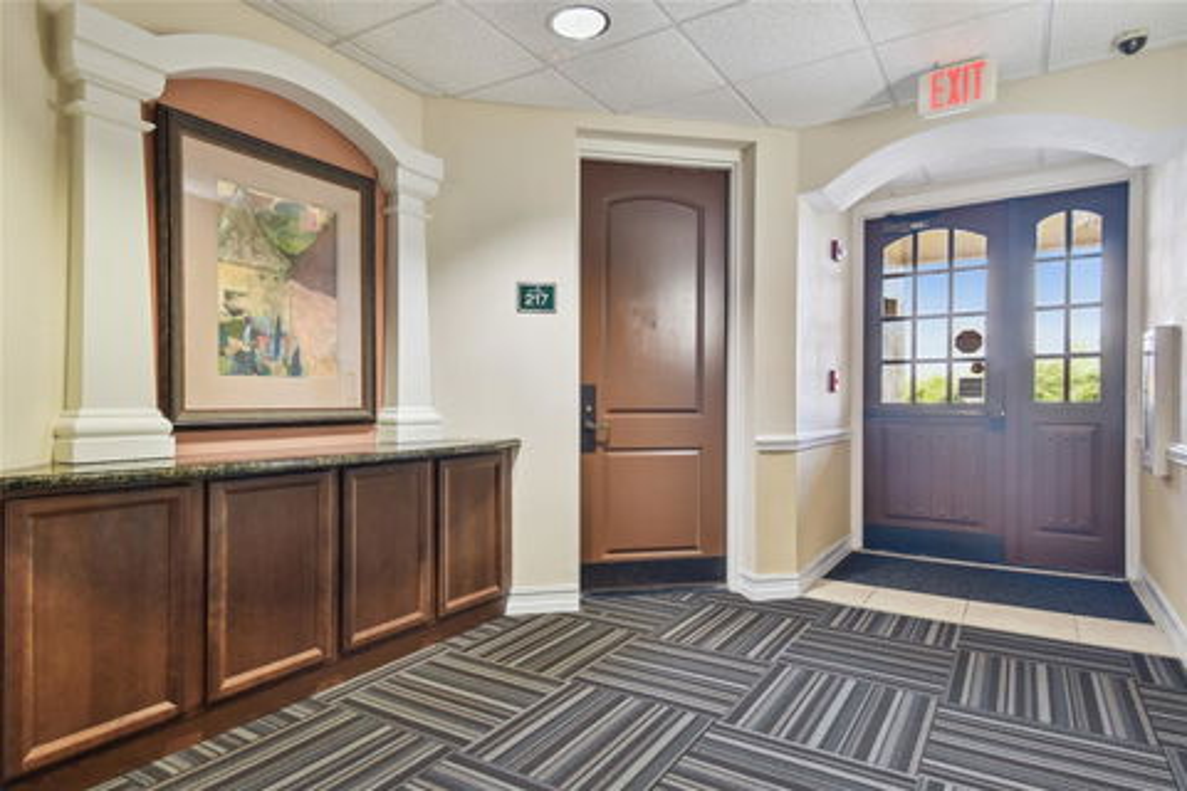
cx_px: 594
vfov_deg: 64.6
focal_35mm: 19
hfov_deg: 86.9
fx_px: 626
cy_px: 396
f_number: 7.1
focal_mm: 13
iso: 100
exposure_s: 1/1.67
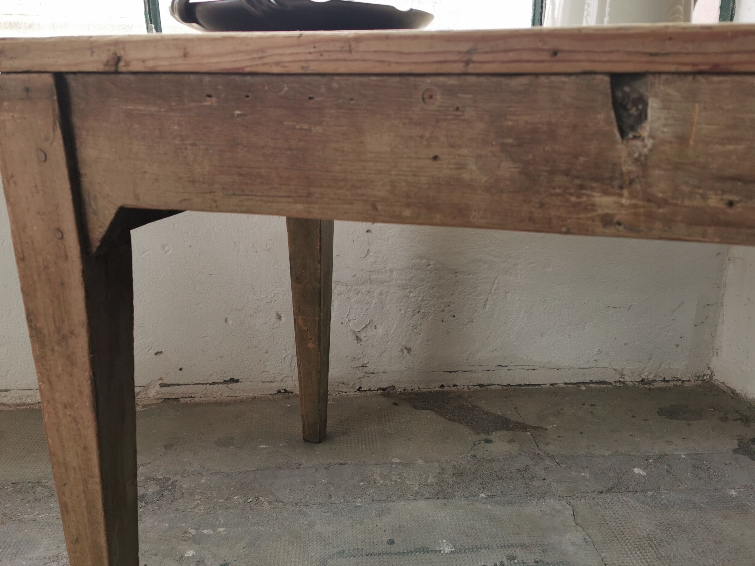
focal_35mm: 30
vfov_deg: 46.8
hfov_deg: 60.0
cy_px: 283
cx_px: 378
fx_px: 654
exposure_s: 1/145
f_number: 1.6
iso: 50
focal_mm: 5.56
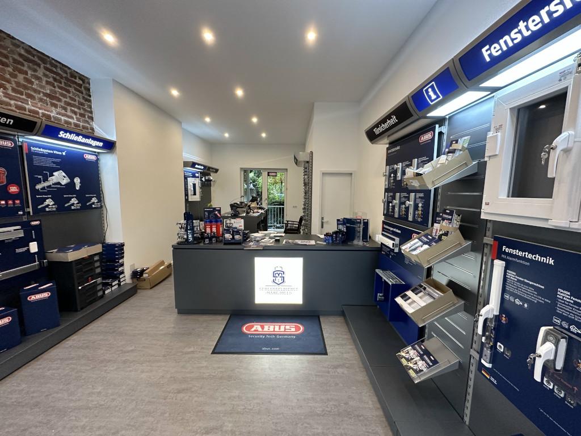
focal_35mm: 14
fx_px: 235
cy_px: 218
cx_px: 290
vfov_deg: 85.7
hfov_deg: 102.1
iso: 250
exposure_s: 1/99
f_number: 2.2
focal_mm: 2.22
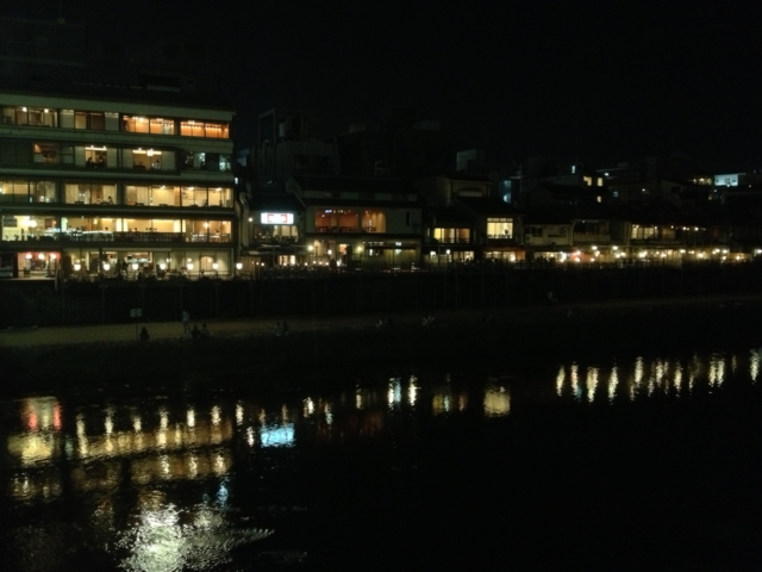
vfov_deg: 40.7
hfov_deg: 52.6
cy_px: 286
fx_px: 770
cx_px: 381
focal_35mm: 35
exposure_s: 1/15
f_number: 2.4
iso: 800
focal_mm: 4.28
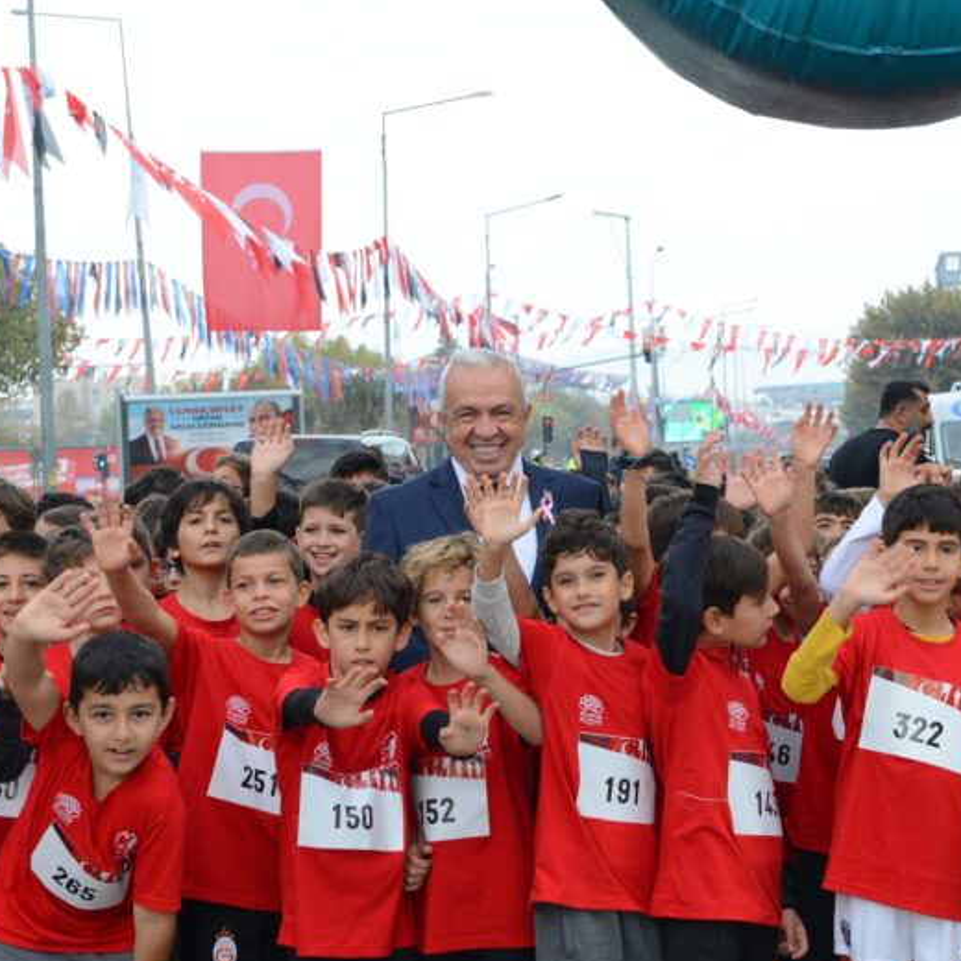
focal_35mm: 76
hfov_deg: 22.7
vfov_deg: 22.8
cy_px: 468
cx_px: 567
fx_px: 2387
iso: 320
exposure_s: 1/160
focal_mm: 50
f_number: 5.6
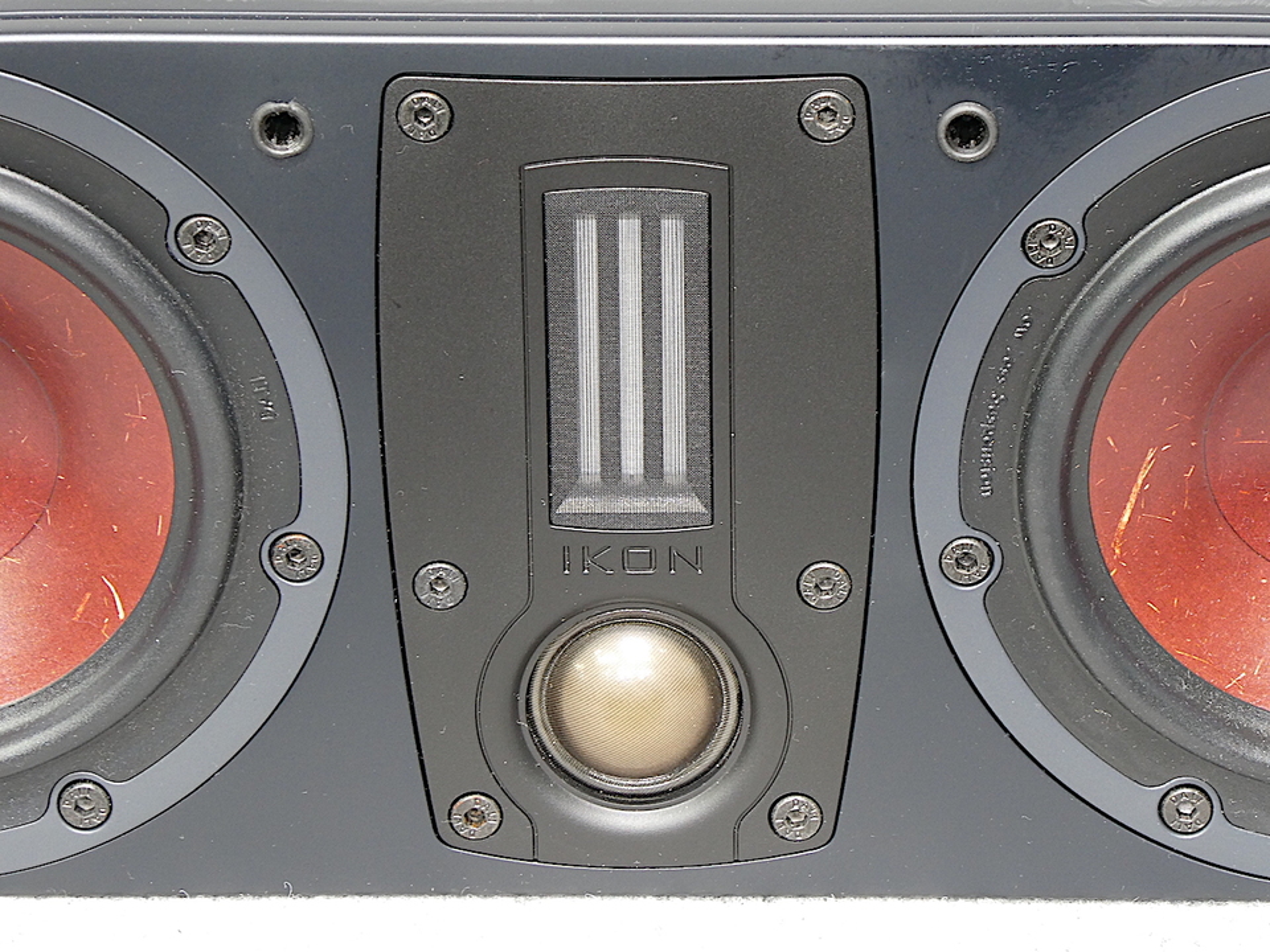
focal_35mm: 172
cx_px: 635
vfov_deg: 8.6
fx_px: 6310
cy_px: 476
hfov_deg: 11.5
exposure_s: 1
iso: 200
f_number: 5.6
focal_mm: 30.9
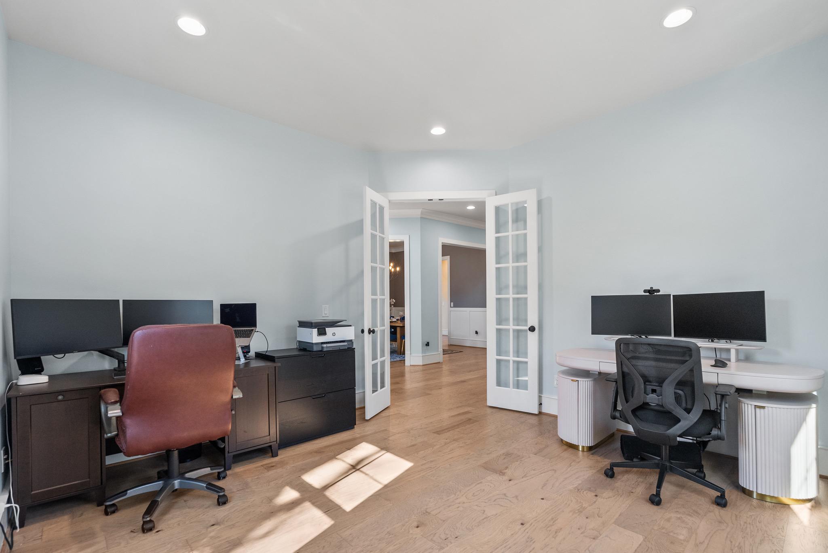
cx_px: 414
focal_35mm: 16
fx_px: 368
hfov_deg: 96.7
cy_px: 276
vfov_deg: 73.8
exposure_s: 1/25
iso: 800
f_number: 5.6
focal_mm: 16
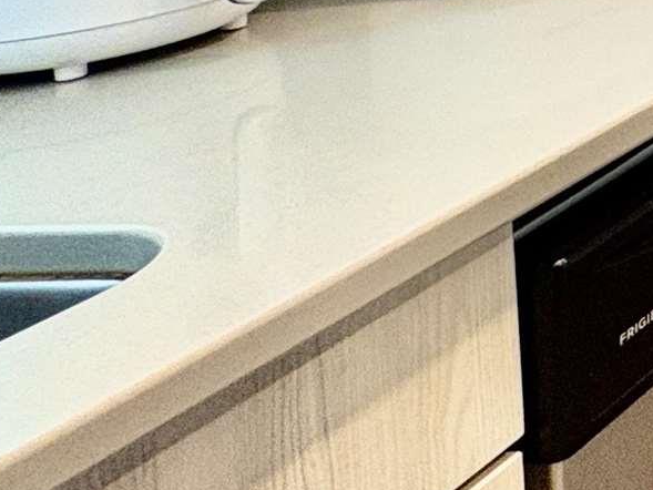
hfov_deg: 14.4
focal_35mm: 73
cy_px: -402
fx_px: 1377
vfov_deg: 16.7
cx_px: 1633
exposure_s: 1/60
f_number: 2.2
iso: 160
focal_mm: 2.22
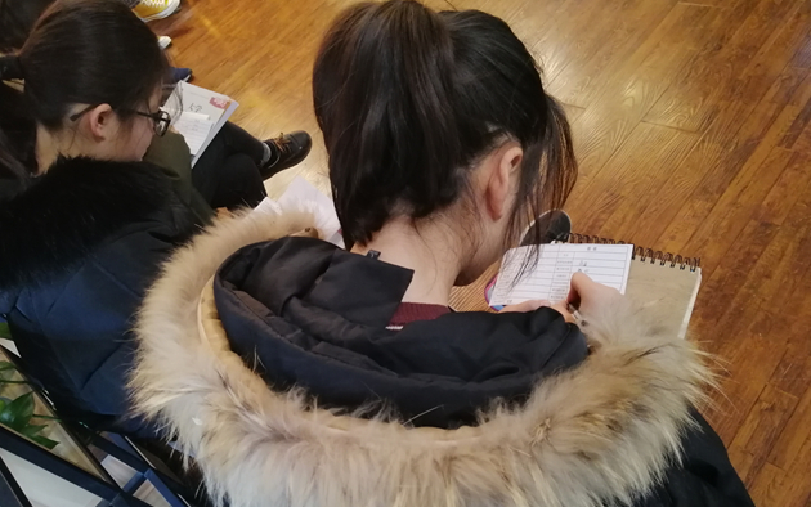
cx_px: 408
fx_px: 619
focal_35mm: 28
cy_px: 302
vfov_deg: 44.3
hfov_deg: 66.5
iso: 500
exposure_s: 1/25
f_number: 2.2
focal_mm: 3.81
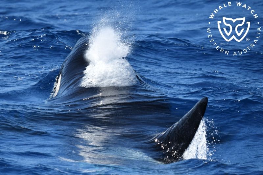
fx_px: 2848
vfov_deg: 3.5
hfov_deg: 5.3
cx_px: 132
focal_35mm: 390
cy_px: 88
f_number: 6
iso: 1400
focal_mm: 390
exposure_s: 1/8000
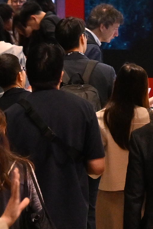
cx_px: 450
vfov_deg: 2.1
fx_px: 6215
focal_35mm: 975
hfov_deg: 1.4
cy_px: -41
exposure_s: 1/200
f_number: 5.6
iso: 800
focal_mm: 120
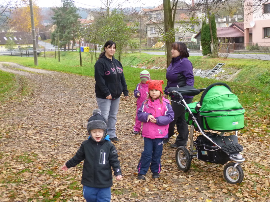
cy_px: 101
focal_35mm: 45
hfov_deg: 42.1
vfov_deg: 32.2
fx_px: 351
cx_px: 135
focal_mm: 8
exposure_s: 1/60
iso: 160
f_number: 3.9
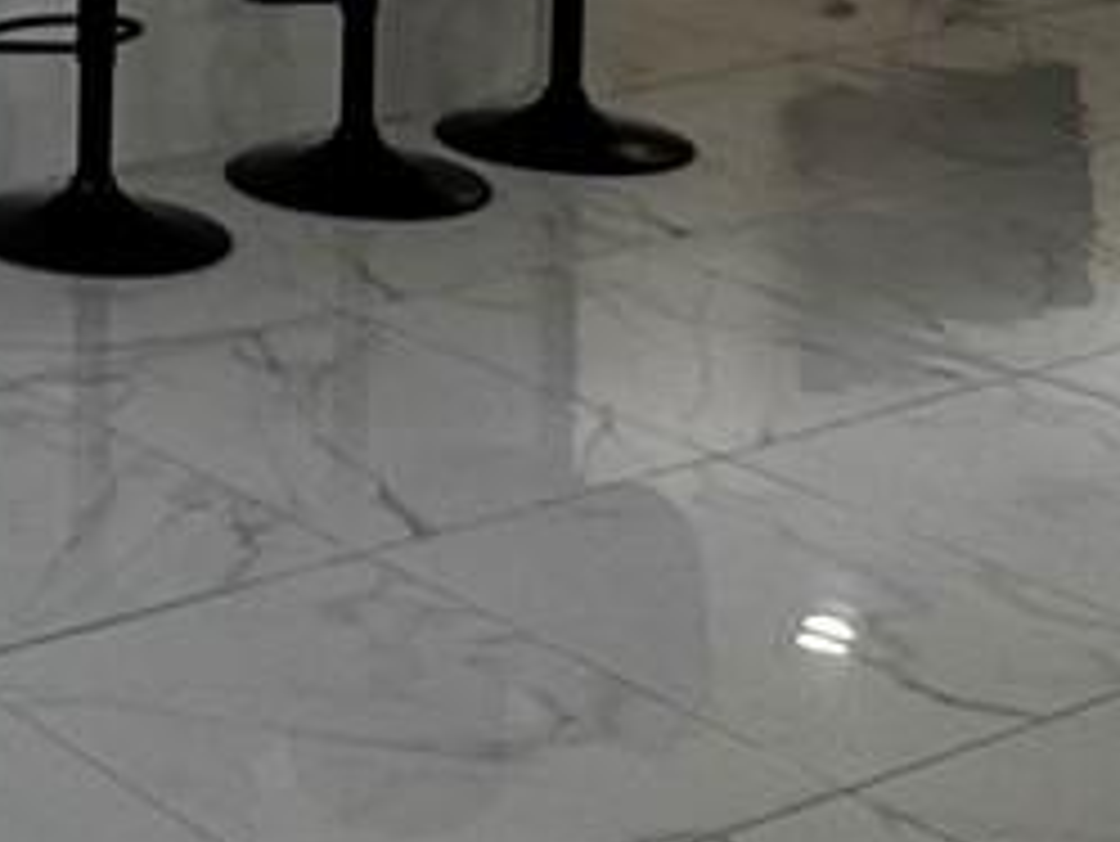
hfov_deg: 18.4
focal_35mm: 90
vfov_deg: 15.3
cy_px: -401
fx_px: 2913
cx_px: -711
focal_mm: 2.22
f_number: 2.2
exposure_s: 1/120
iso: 100
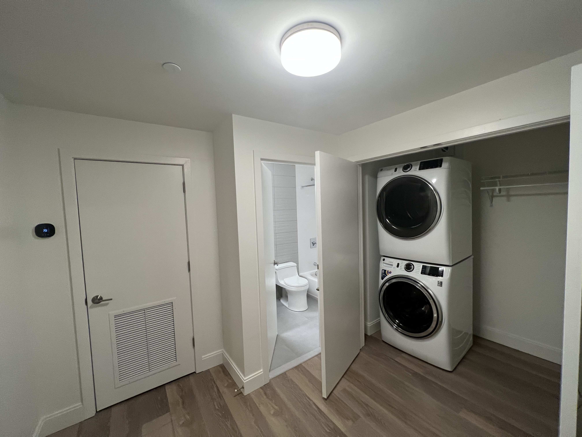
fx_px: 219
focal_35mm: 13
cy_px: 218
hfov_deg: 106.2
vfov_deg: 89.9
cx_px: 291
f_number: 1.8
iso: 160
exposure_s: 1/60
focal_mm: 1.57
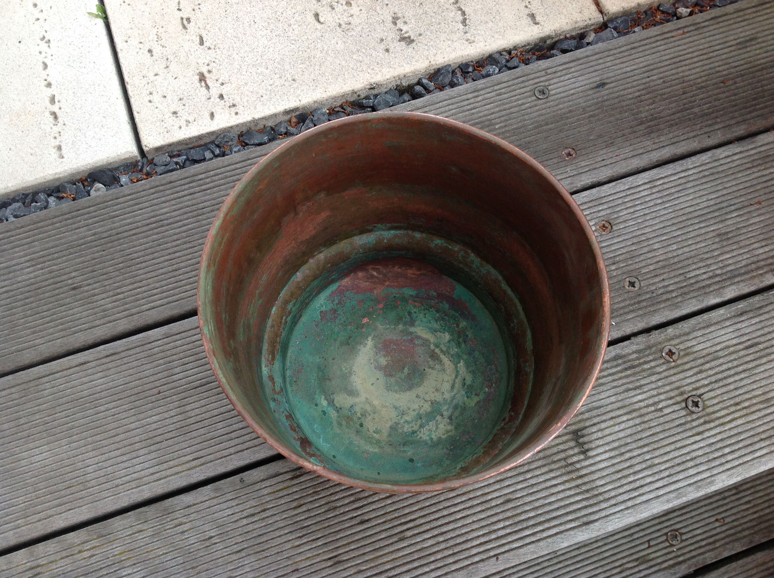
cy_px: 289
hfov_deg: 52.7
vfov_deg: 40.6
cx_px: 387
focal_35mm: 35
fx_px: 781
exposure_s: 1/120
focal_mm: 4.28
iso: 80
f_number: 2.4
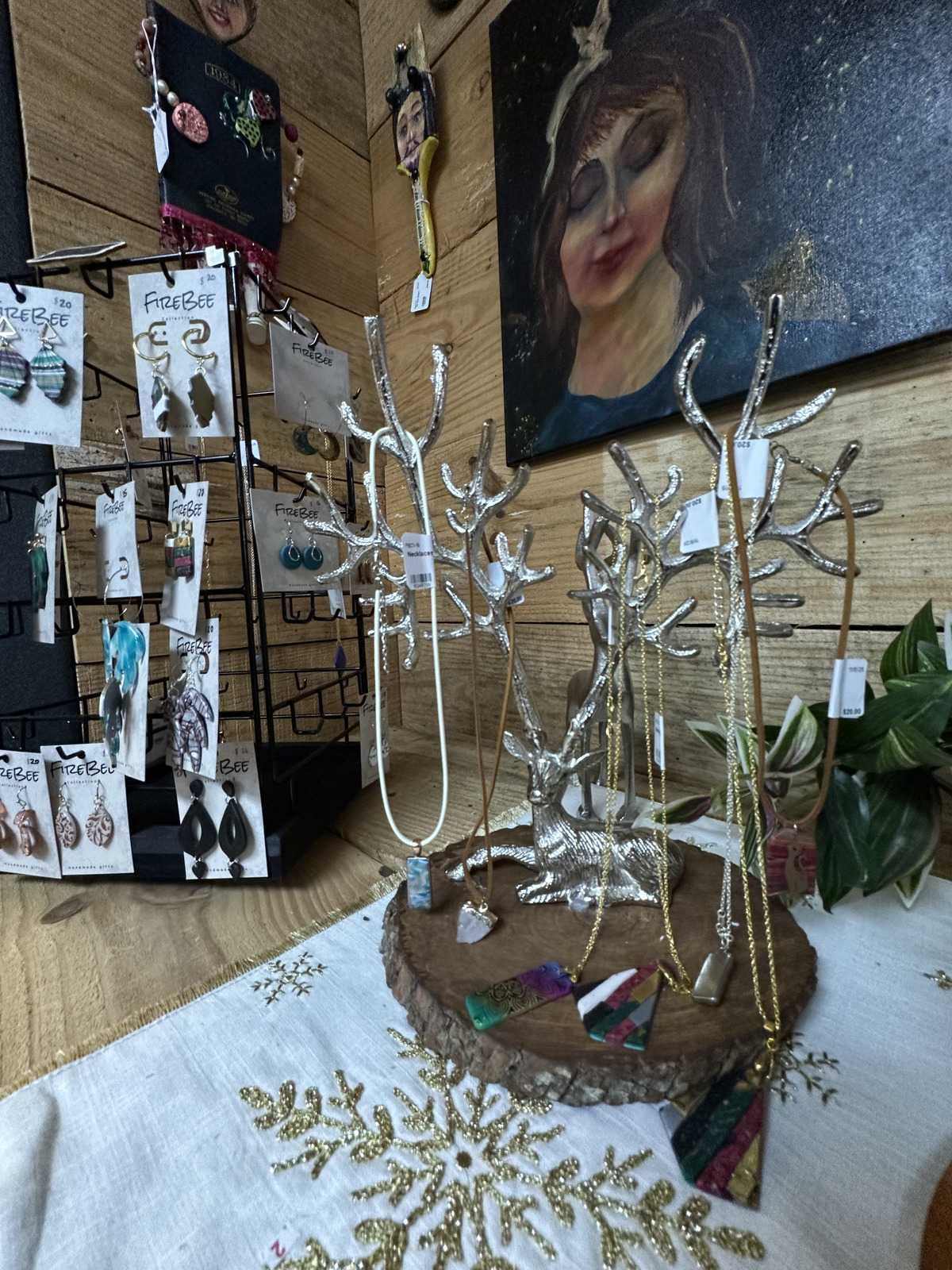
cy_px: 635
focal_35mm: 14
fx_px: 513
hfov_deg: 85.7
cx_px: 476
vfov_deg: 102.1
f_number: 2.2
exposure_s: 1/100
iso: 250
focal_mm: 2.22
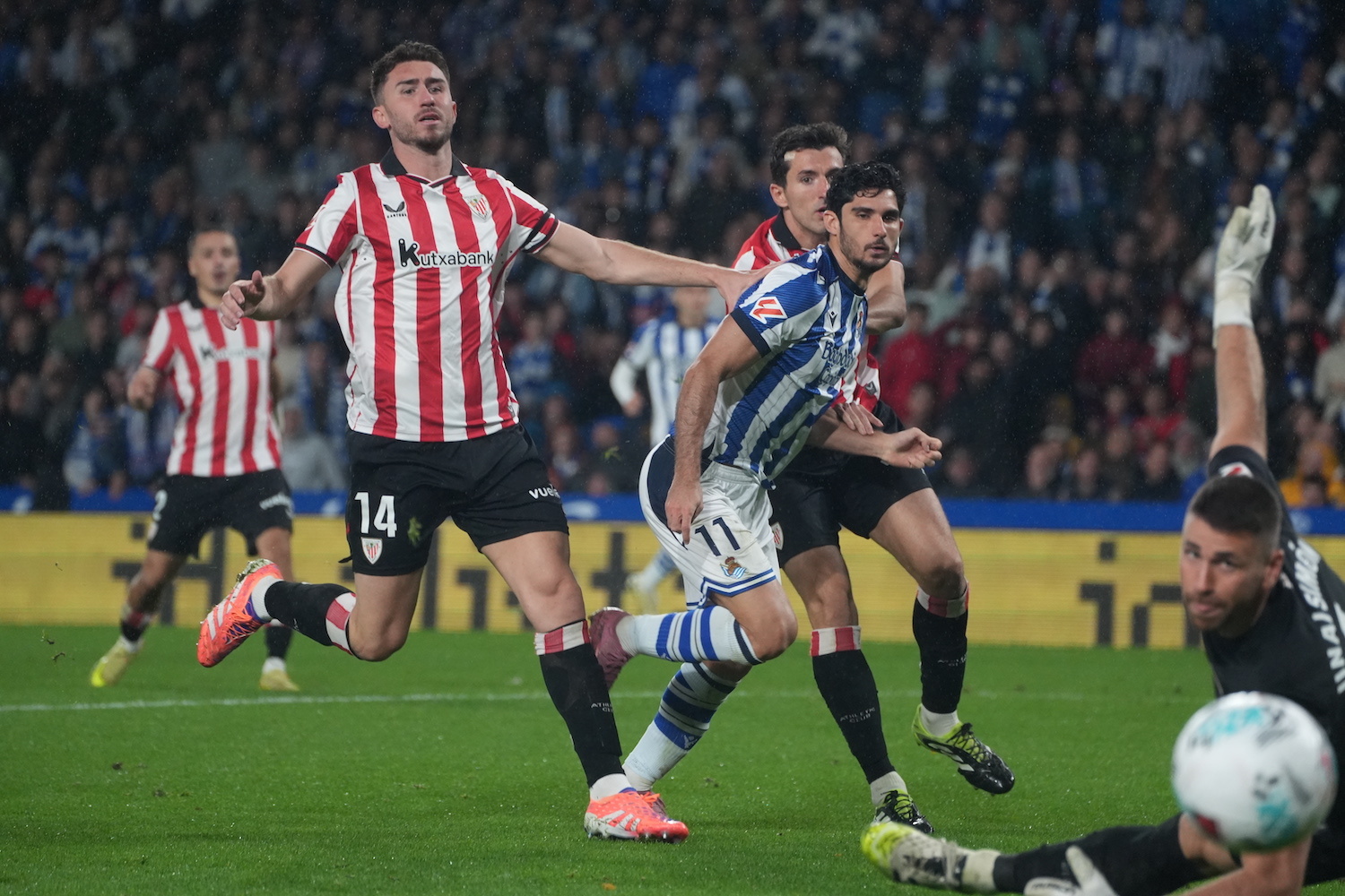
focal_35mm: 288
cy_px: 448
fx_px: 10759
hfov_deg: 7.2
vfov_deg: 4.8
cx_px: 672
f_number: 5.6
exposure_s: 1/1600
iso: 5000
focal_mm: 288
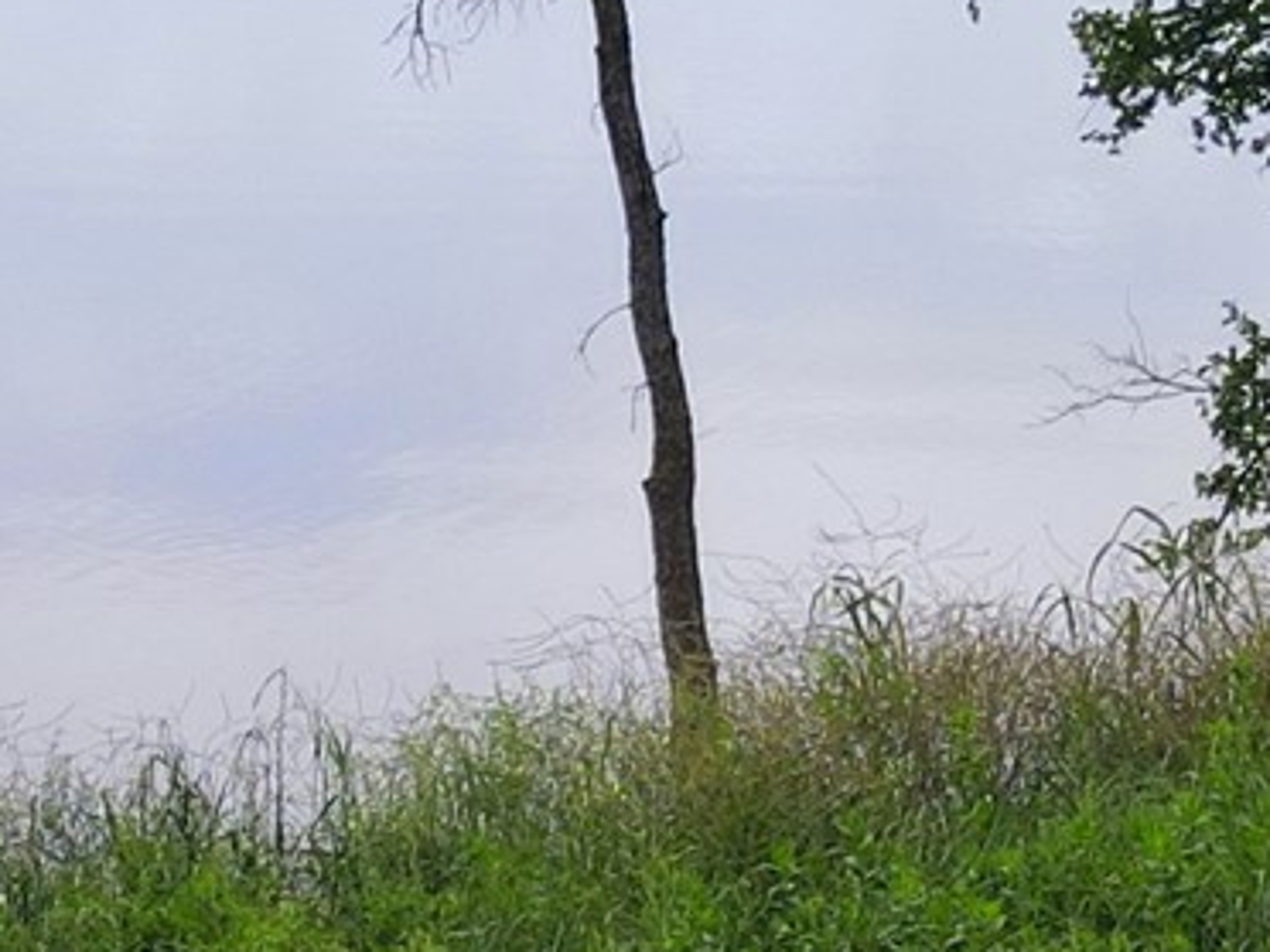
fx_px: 4843
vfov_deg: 11.1
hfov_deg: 14.8
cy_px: -99
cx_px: 212
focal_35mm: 132
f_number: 2.8
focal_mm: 4.5
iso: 100
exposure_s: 1/500
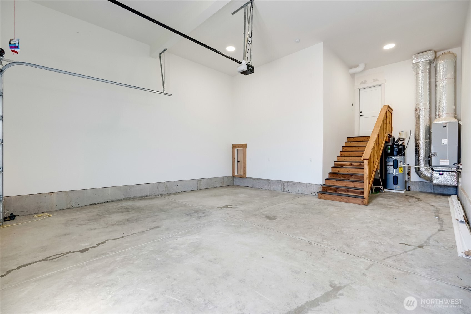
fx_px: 209
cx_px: 236
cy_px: 157
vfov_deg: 73.7
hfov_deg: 96.7
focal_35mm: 16
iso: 400
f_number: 9
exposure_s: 1/250
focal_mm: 16
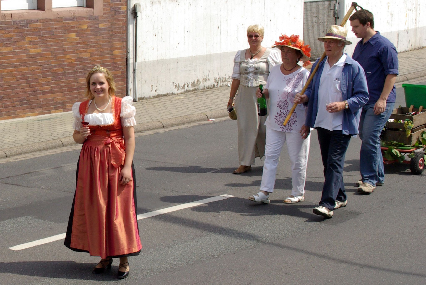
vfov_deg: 27.3
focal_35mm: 50
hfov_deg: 39.9
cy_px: 142
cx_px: 213
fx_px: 586
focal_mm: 33
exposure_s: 1/500
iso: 400
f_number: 8
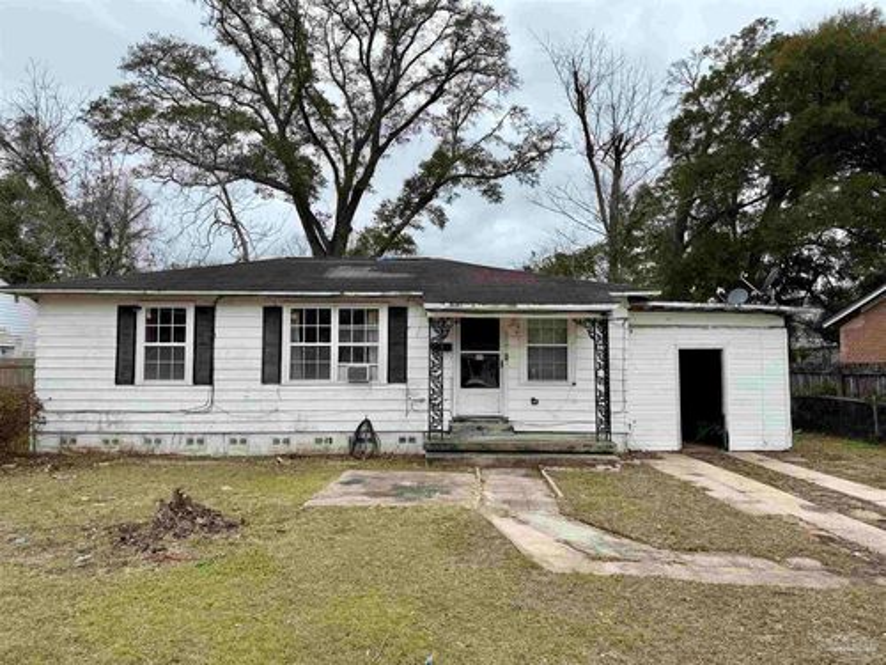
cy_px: 332
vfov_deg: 56.8
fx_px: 614
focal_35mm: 24
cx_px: 443
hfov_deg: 71.6
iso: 80
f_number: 1.78
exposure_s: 1/2907
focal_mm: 6.76
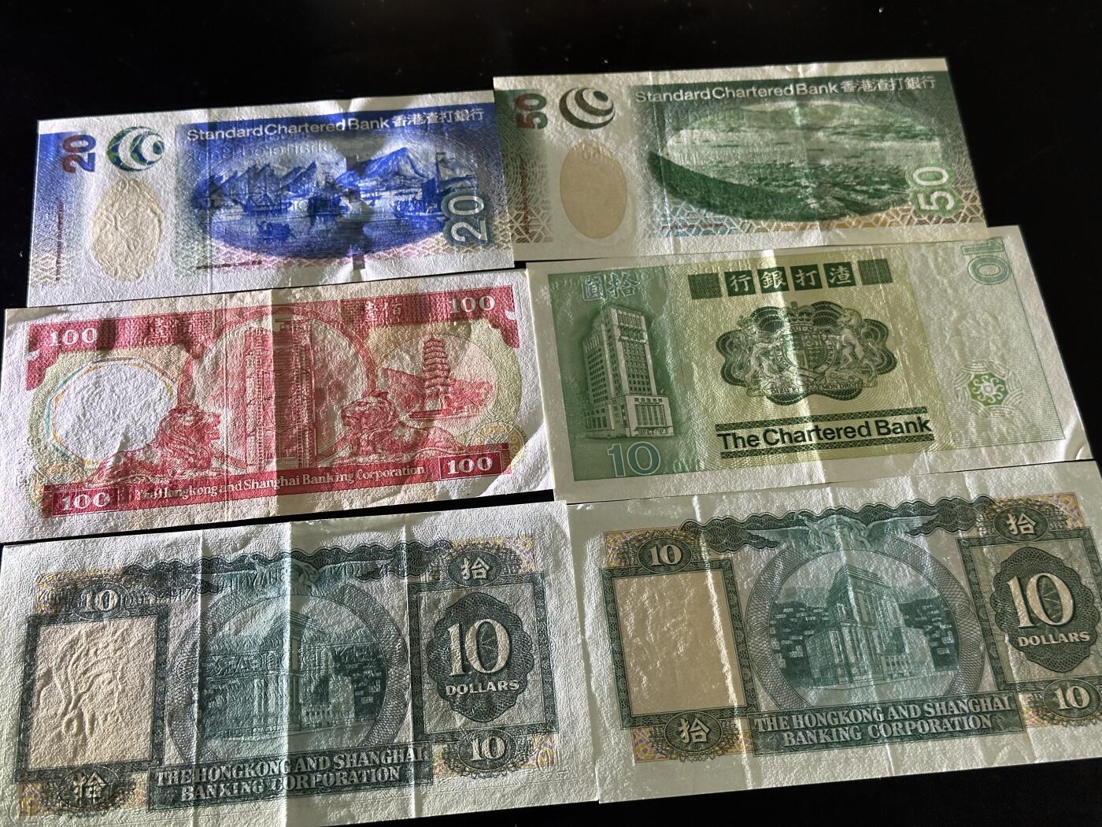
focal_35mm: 48
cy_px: 414
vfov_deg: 30.3
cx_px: 551
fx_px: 1528
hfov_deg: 39.7
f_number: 1.78
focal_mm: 6.86
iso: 200
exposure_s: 1/33
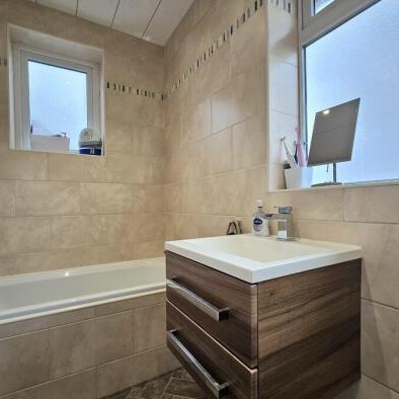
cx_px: 191
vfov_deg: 83.9
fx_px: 222
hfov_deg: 83.9
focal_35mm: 17
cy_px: 205
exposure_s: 1/100
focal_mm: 2.2
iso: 64
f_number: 2.2
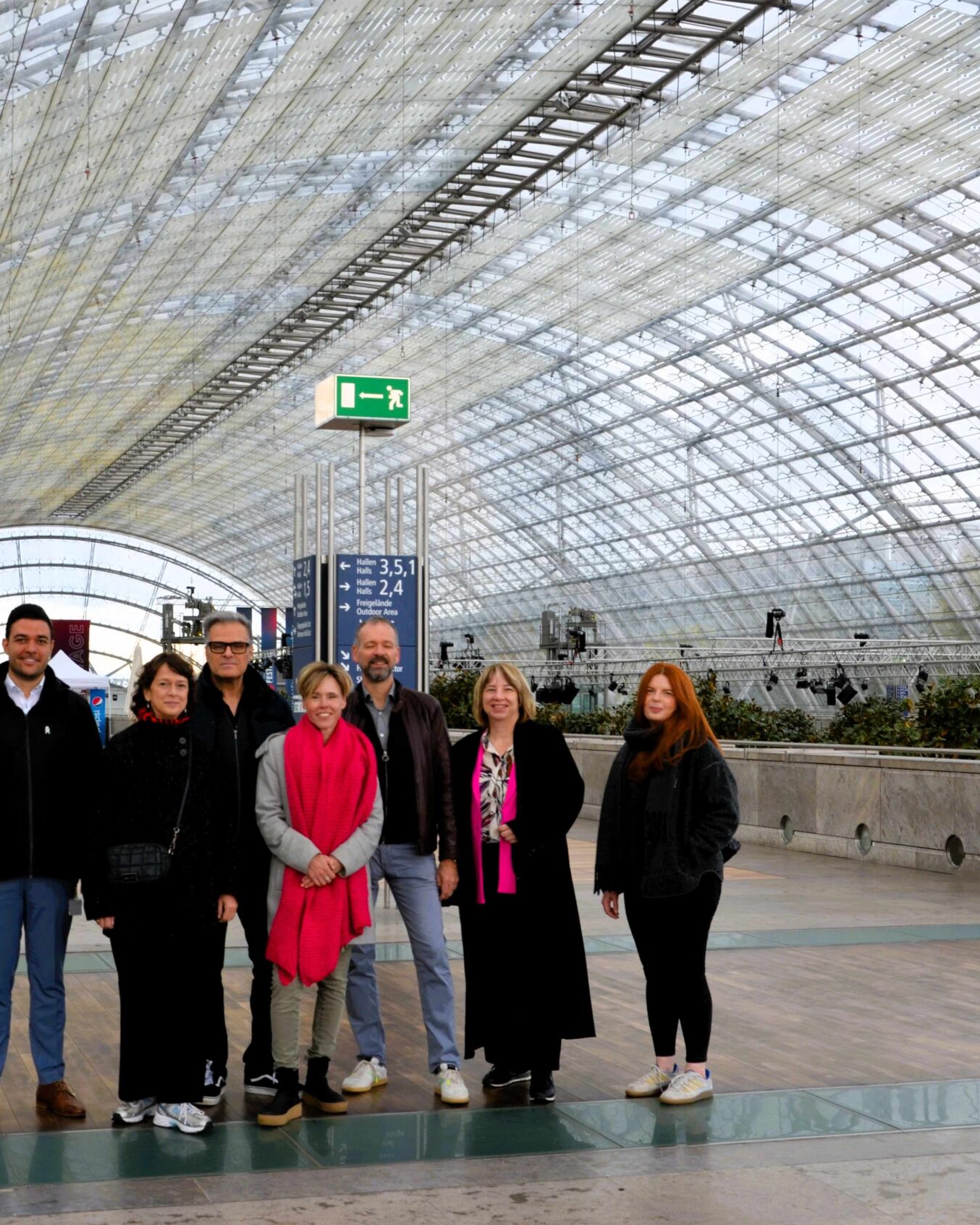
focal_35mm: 51
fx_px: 1849
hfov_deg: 29.6
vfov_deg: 36.7
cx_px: 383
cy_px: 612
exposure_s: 1/180
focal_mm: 24
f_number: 6.7
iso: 200
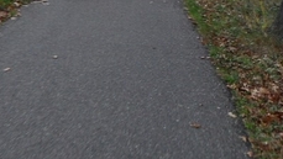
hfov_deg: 24.5
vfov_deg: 14.1
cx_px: -37
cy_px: -83
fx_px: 601
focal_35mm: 80
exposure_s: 1/90
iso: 100
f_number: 3.4
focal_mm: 4.6
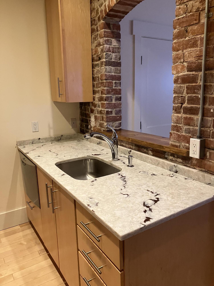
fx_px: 231
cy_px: 143
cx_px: 107
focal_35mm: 28
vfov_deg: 63.4
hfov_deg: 49.7
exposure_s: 1/60
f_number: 1.8
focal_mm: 3.99
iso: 320
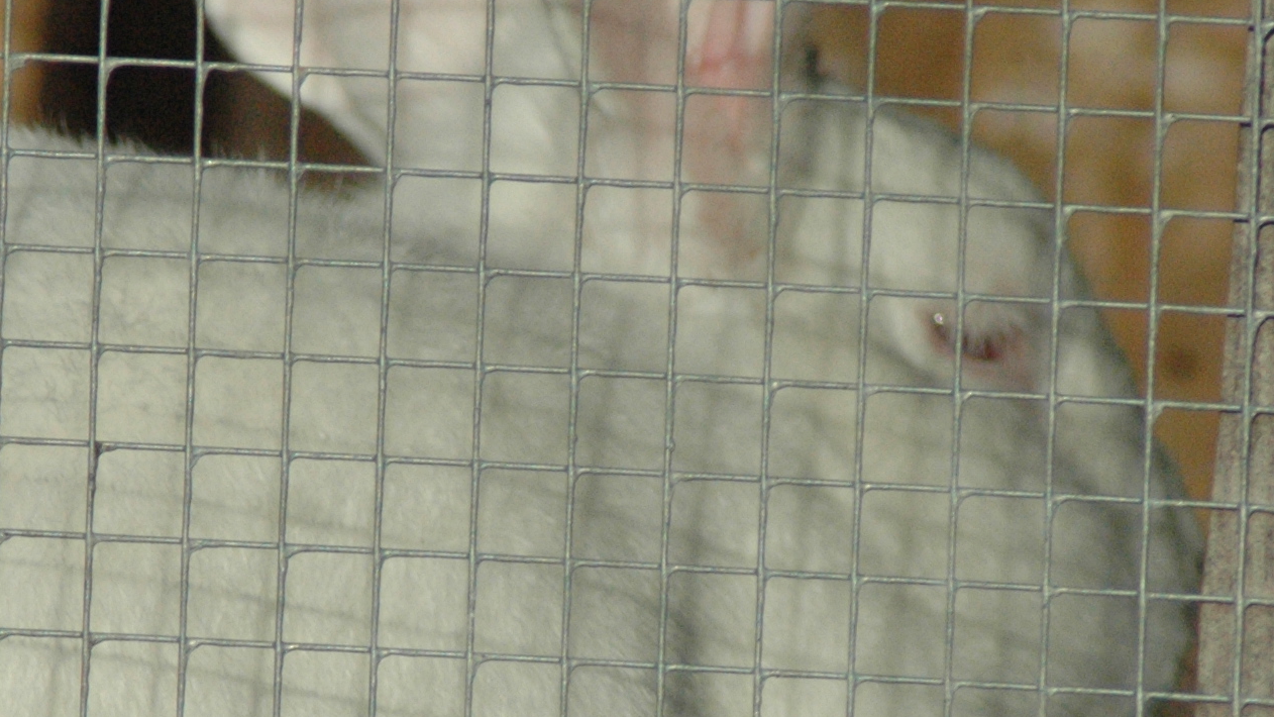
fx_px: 37938
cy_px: 496
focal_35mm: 1123
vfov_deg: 1.1
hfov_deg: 1.9
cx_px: 515
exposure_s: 1/4000
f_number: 8
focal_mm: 300
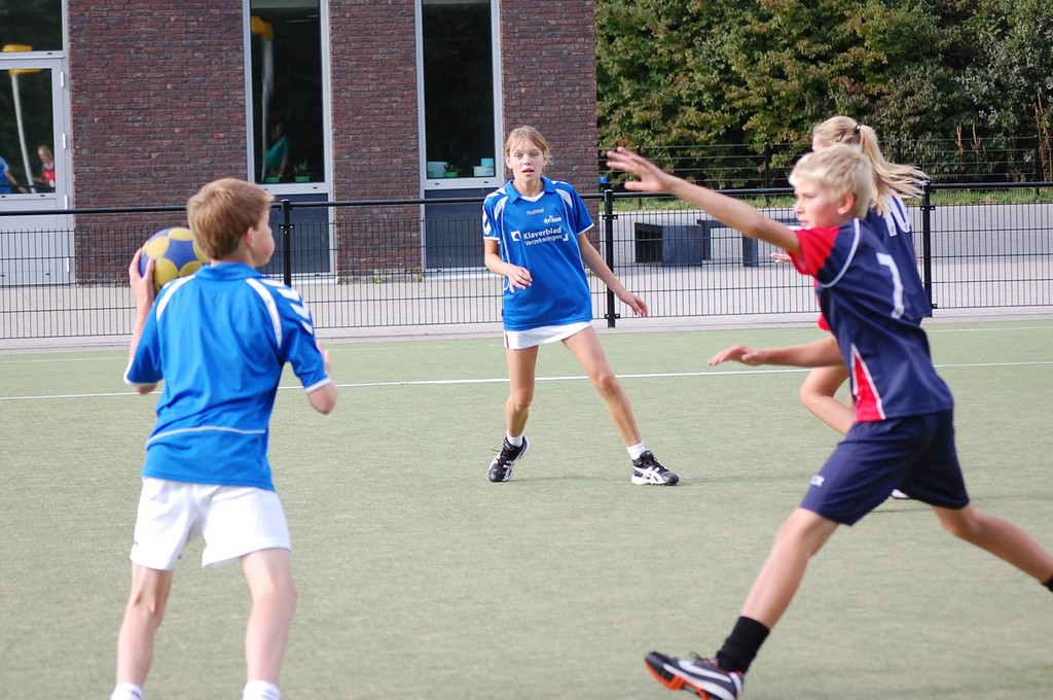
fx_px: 3286
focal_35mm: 112
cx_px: 526
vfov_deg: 12.1
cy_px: 350
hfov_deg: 18.2
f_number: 4.2
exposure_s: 1/500
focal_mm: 75
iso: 400
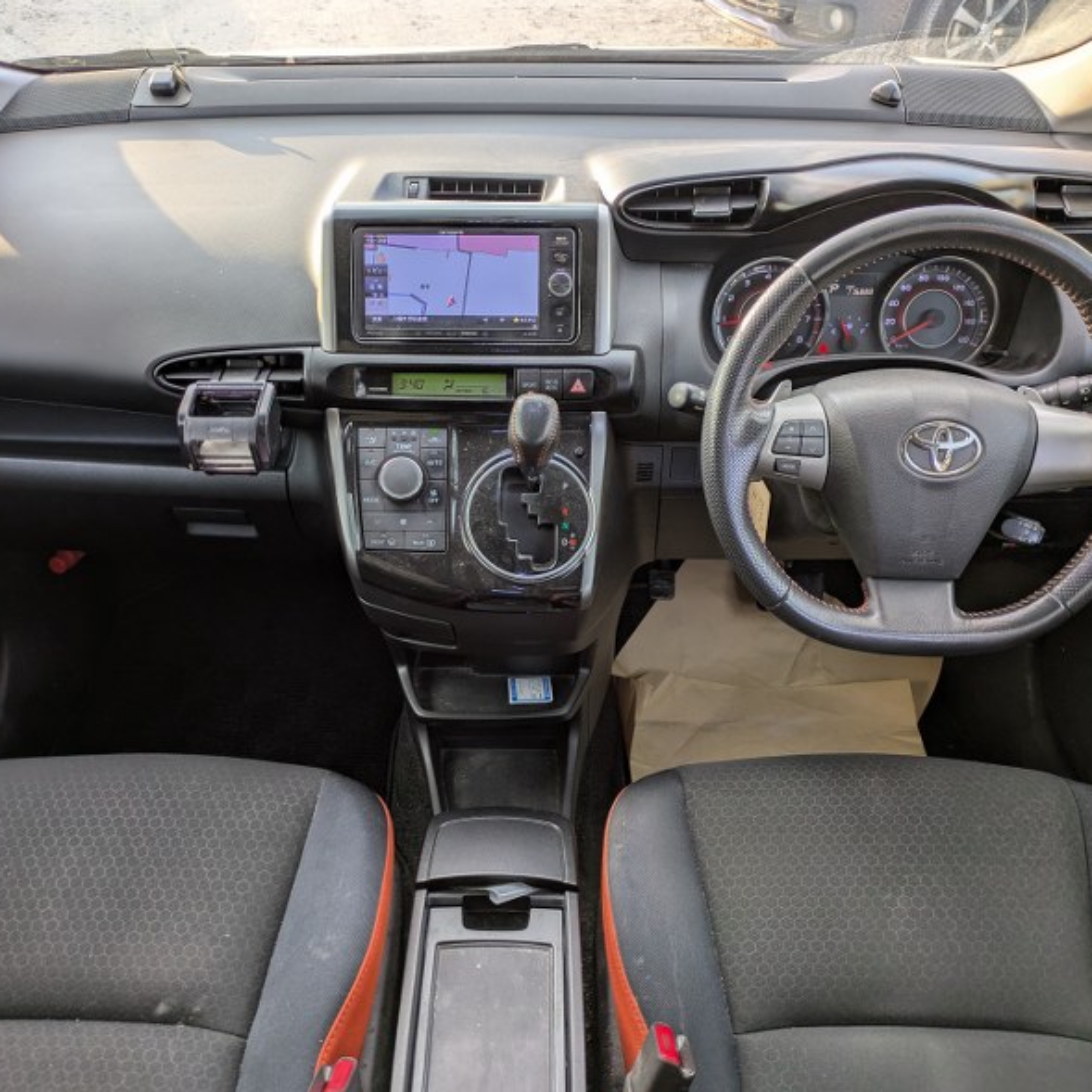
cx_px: 511
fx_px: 1071
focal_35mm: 30
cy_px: 552
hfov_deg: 54.0
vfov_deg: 54.0
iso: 43
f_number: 1.89
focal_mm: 5.43
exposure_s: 1/133
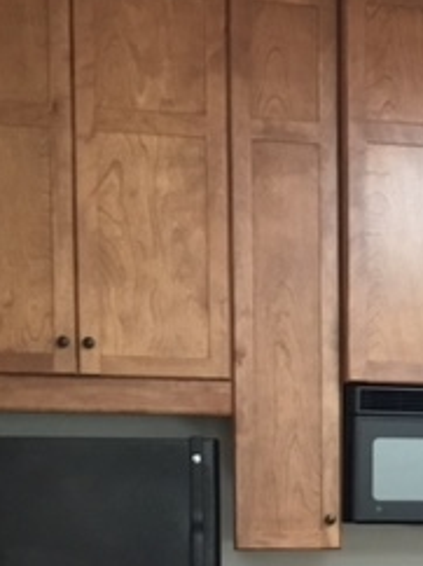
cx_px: 552
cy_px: 550
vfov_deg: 23.0
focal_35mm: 82
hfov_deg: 16.9
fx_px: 1338
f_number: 2.4
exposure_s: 1/30
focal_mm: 3.3
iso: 125
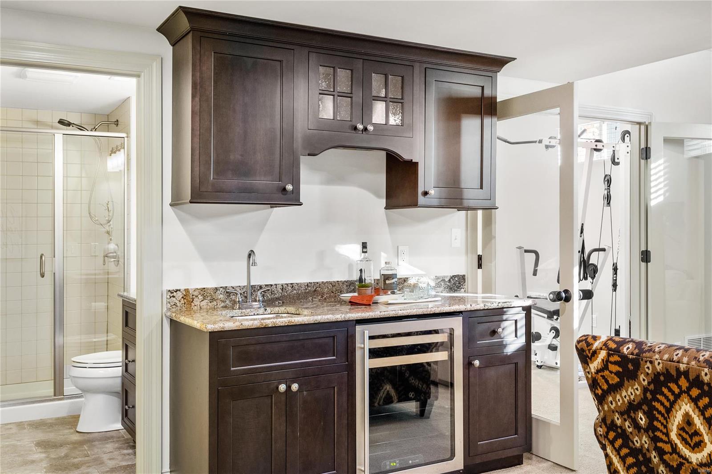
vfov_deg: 36.9
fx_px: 712
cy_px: 237
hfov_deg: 53.1
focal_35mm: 36
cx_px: 356
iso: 400
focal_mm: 18
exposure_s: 1/1.67
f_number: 6.3
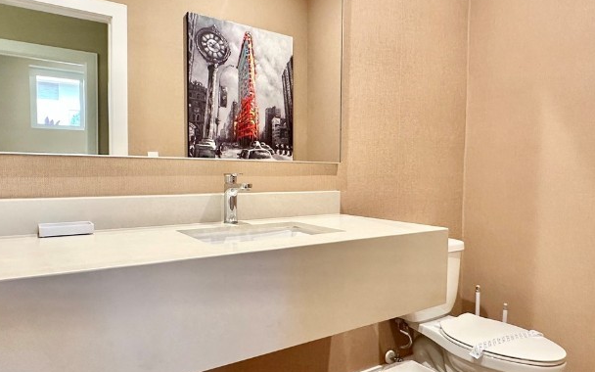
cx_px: 299
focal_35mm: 25
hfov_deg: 72.5
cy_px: 205
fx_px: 405
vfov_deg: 49.2
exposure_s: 1/60
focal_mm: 2.22
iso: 200
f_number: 2.2
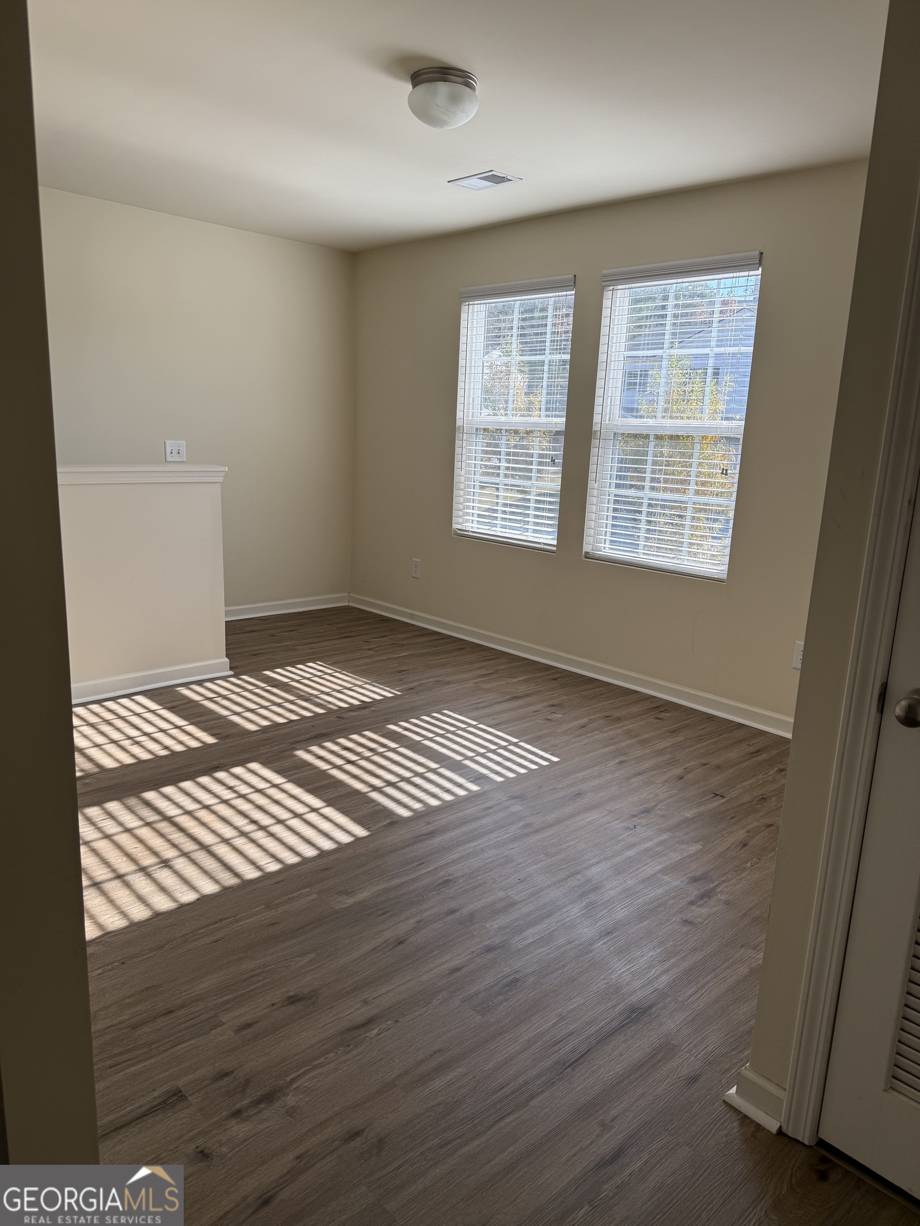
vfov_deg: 71.6
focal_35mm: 24
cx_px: 460
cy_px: 613
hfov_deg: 56.8
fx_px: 850
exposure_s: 1/571
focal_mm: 6.76
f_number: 1.78
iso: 80
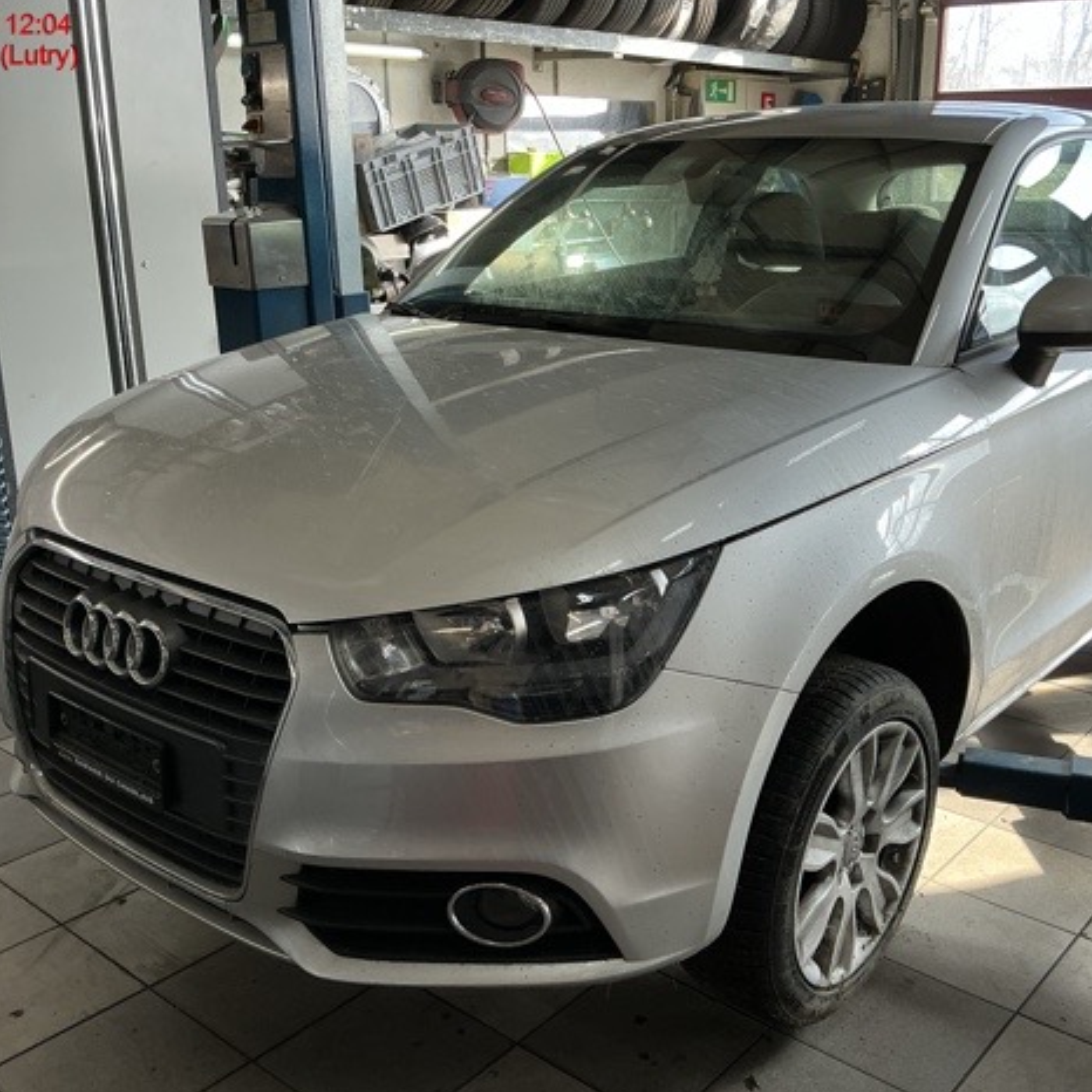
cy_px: 544
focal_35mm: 34
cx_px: 612
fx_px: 1213
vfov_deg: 48.5
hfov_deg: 48.3
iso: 25
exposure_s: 1/100
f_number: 1.8
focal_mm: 3
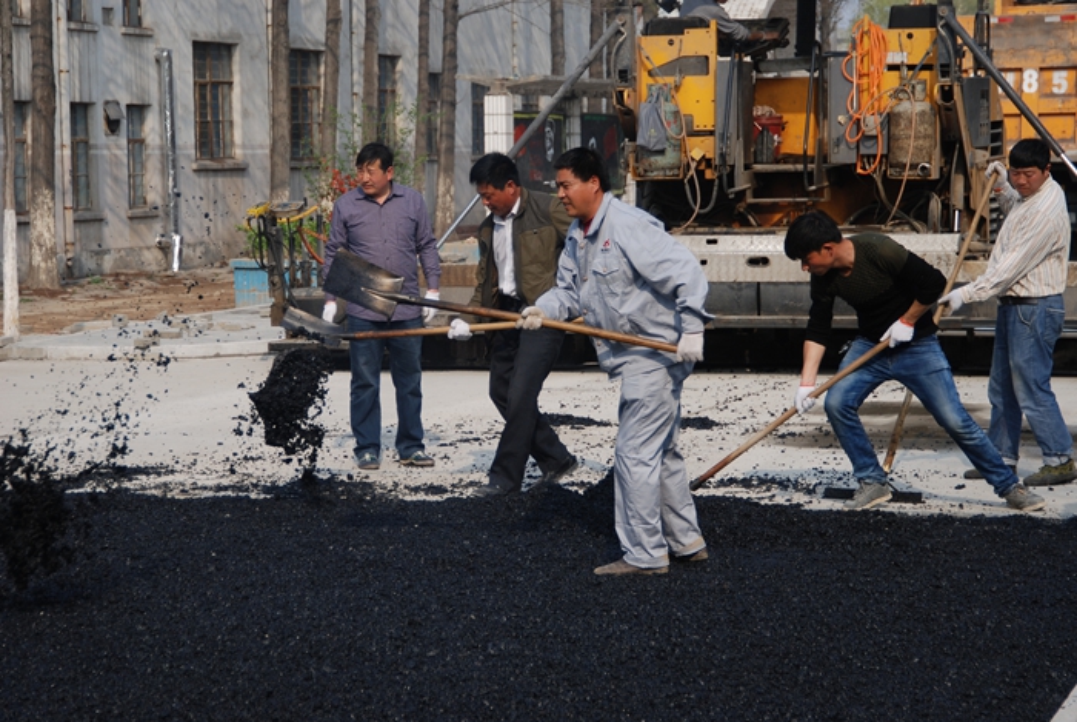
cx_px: 538
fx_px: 2921
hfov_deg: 20.9
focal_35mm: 98
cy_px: 361
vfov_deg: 14.1
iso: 125
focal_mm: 65
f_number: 5.3
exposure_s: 1/500
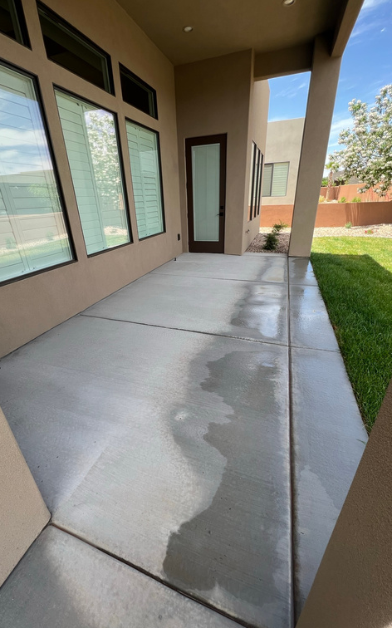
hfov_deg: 78.6
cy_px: 318
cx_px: 189
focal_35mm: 14
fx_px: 239
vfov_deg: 105.3
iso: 32
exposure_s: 1/290
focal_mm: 1.57
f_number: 1.8
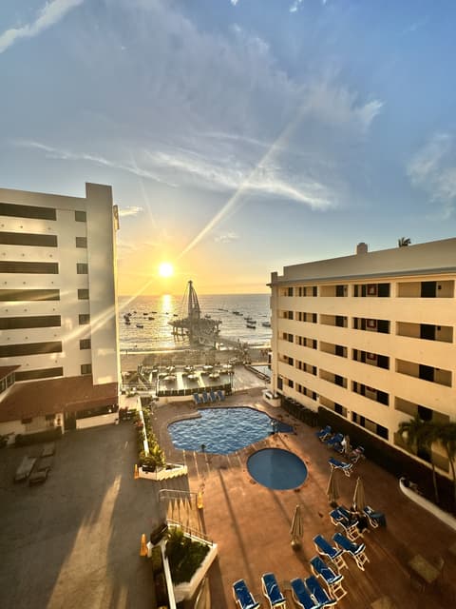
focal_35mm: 14
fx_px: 246
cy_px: 304
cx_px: 228
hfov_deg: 85.7
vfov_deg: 102.1
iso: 40
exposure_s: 1/4292
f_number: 2.2
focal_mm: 2.22
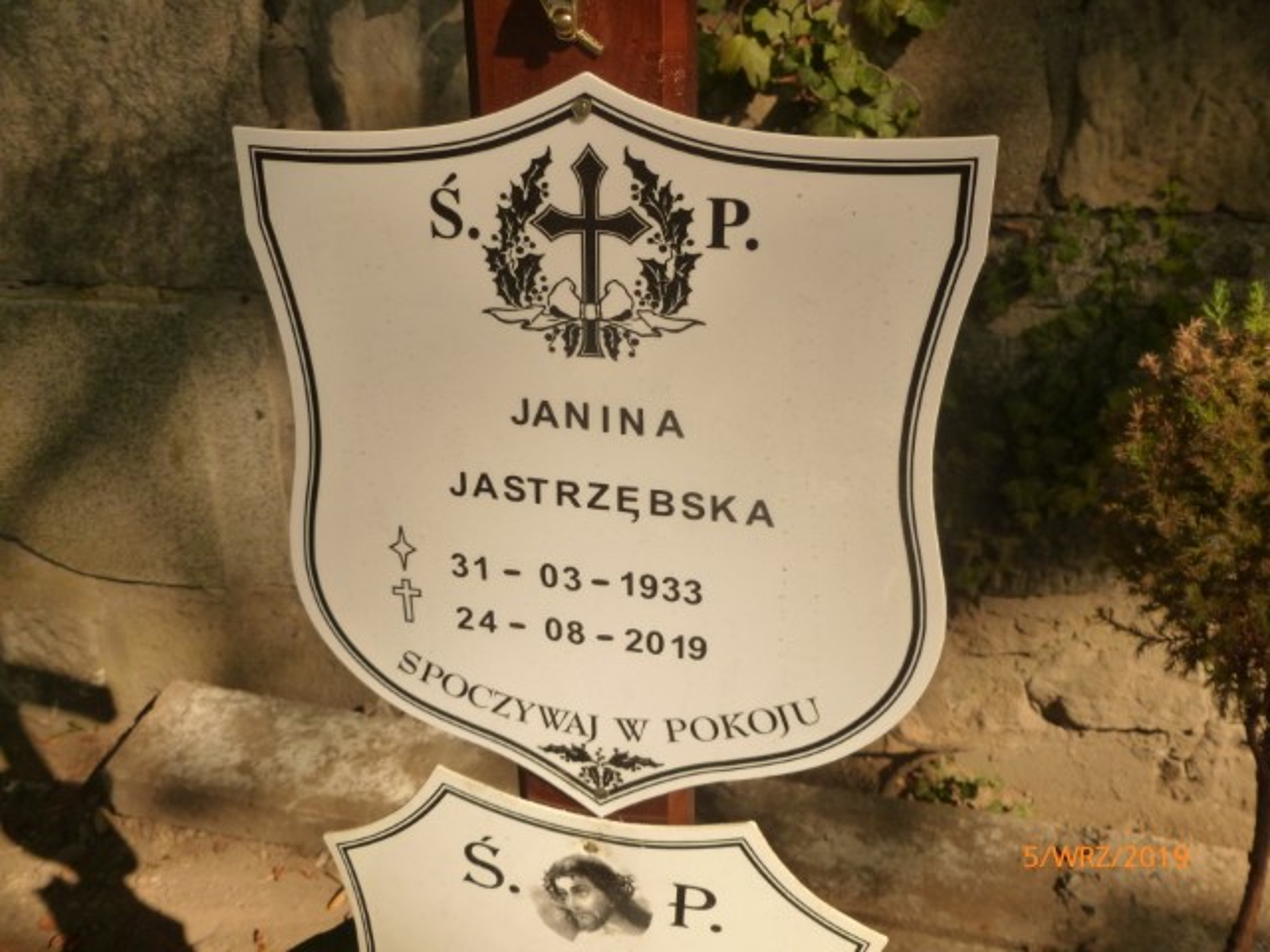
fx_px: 1027
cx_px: 635
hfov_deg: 63.4
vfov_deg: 49.7
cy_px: 476
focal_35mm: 28
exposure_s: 1/160
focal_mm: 5
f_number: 10
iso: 200
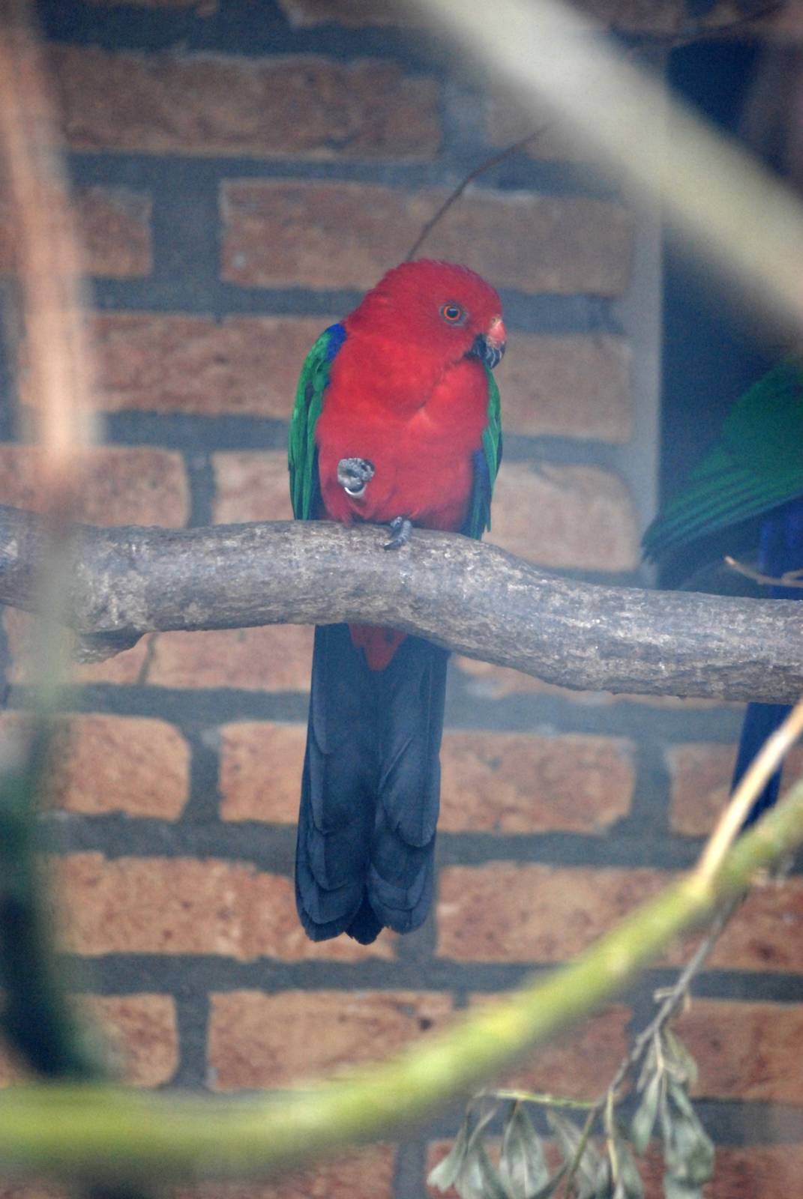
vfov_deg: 8.1
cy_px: 600
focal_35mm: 255
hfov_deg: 5.4
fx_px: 8507
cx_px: 402
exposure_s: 1/160
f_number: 4.5
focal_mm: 170
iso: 1600
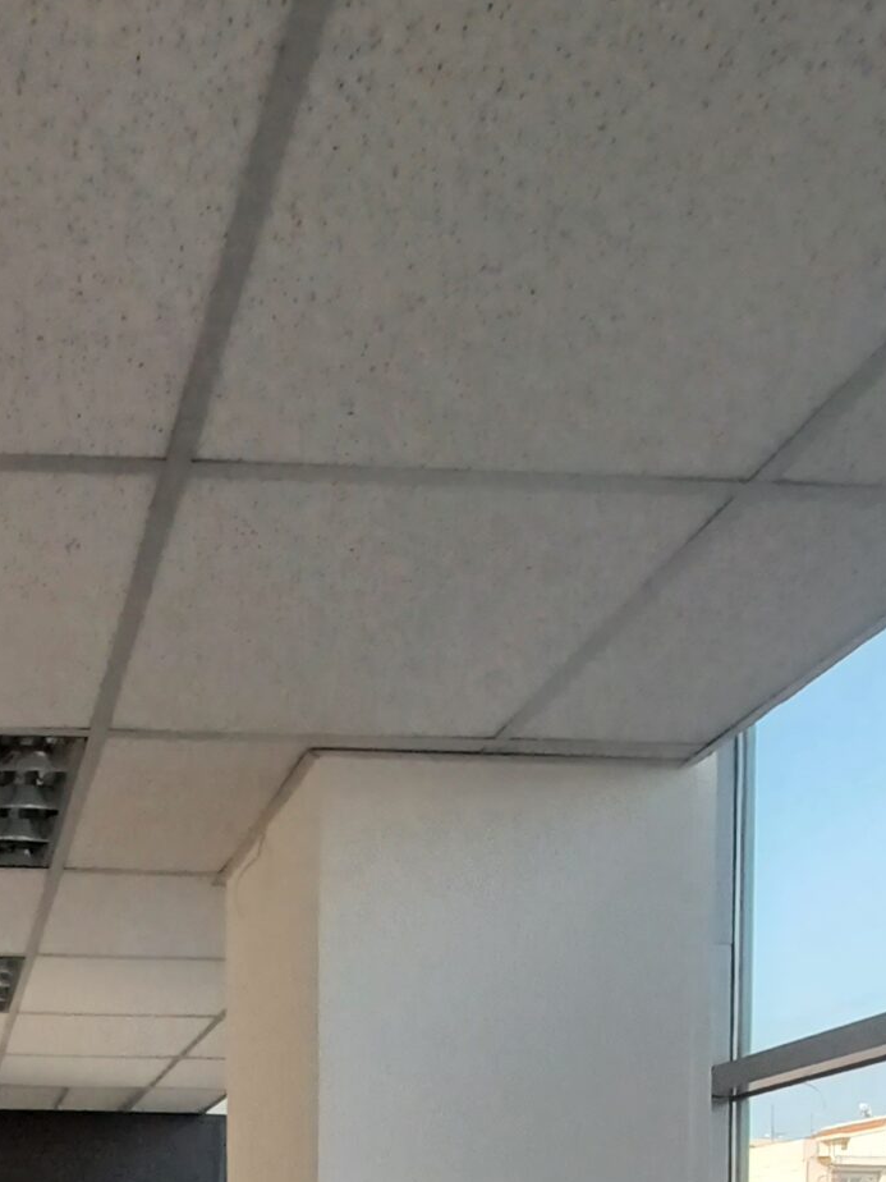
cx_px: -8
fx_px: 1229
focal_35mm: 36
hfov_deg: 35.7
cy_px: 1361
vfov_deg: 39.6
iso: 100
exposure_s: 1/50
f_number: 2.2
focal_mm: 1.42
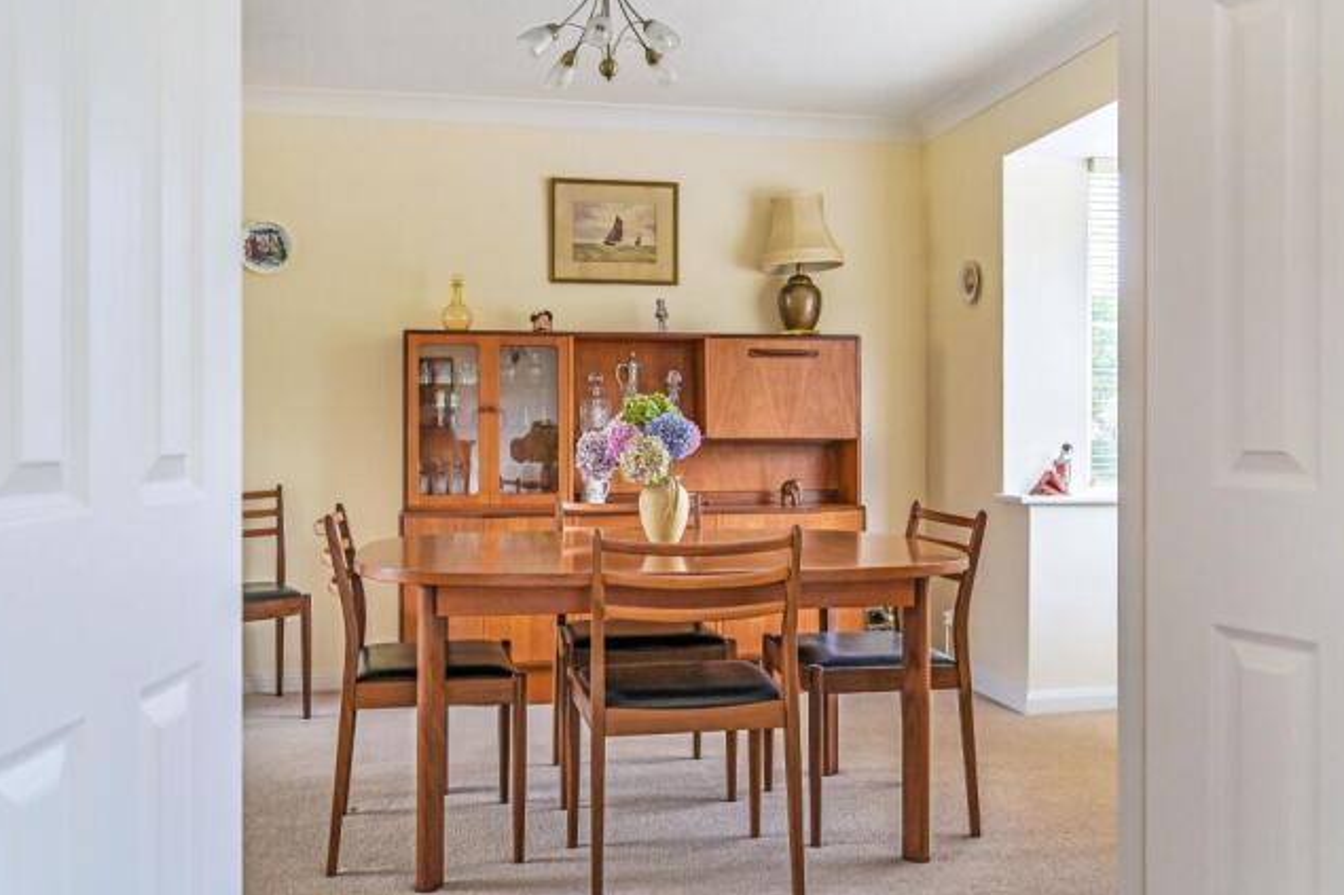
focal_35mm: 31
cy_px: 445
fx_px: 1157
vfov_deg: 42.3
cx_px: 669
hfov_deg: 60.3
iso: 400
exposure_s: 1/25
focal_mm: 30
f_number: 4
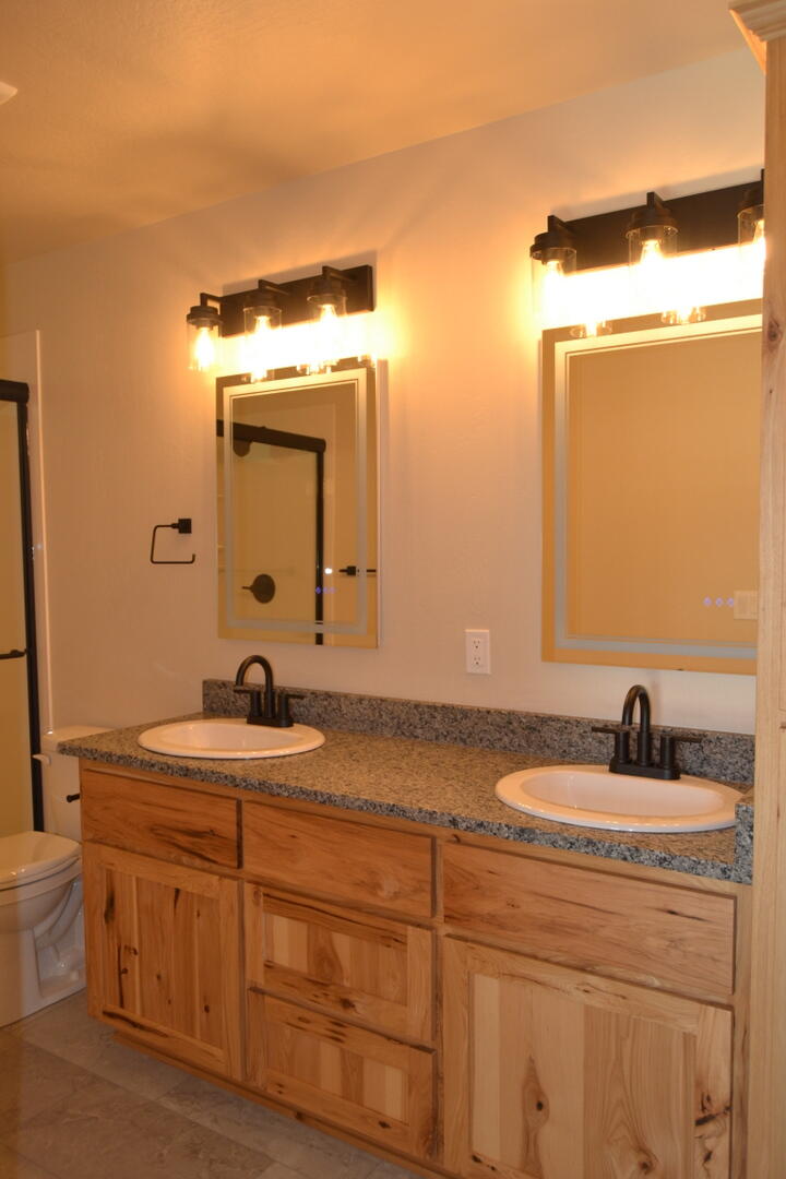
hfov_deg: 47.9
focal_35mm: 27
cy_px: 590
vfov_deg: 67.4
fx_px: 884
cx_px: 393
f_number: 4
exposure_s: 1/125
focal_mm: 18
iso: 400
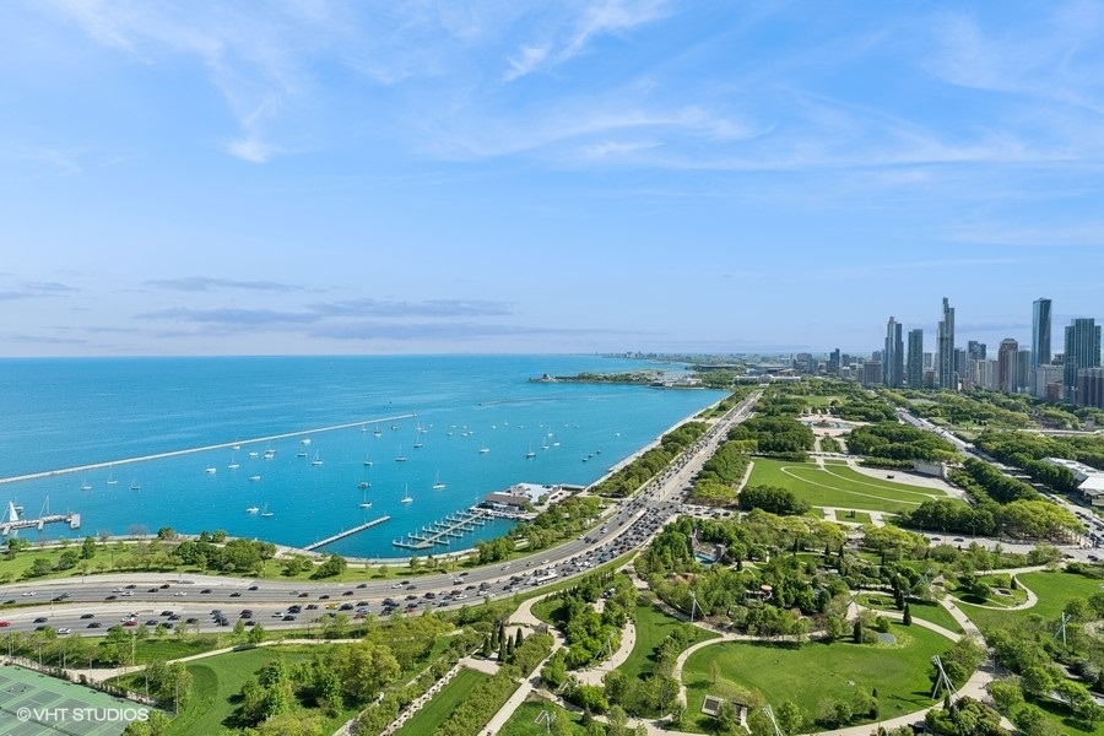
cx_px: 552
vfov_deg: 70.4
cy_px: 368
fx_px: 521
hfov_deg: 93.3
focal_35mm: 17
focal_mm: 17
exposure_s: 1/1000
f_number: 8
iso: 320
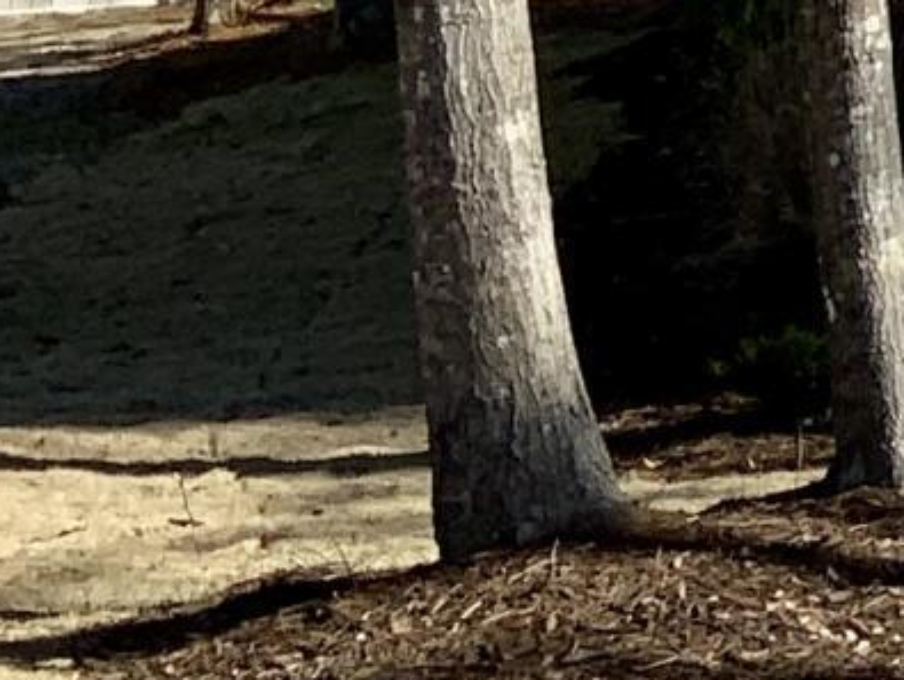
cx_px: 2616
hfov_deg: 7.9
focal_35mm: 220
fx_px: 5751
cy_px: -959
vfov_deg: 6.4
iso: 16
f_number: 1.8
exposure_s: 1/1451
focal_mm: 3
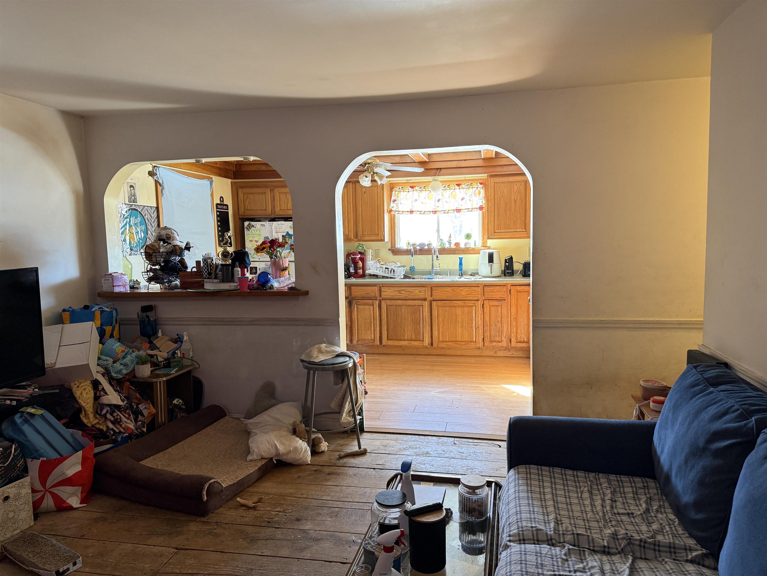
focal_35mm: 24
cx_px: 384
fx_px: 532
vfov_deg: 56.8
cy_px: 288
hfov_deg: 71.6
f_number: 1.78
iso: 250
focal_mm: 6.76
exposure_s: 1/60
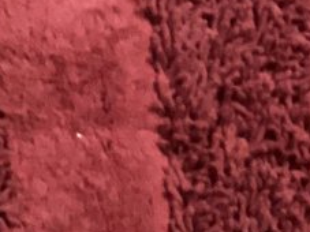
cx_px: 432
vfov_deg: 7.1
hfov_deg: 9.4
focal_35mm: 207
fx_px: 1853
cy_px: -3
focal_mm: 3.3
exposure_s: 1/20
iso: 640
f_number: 2.4
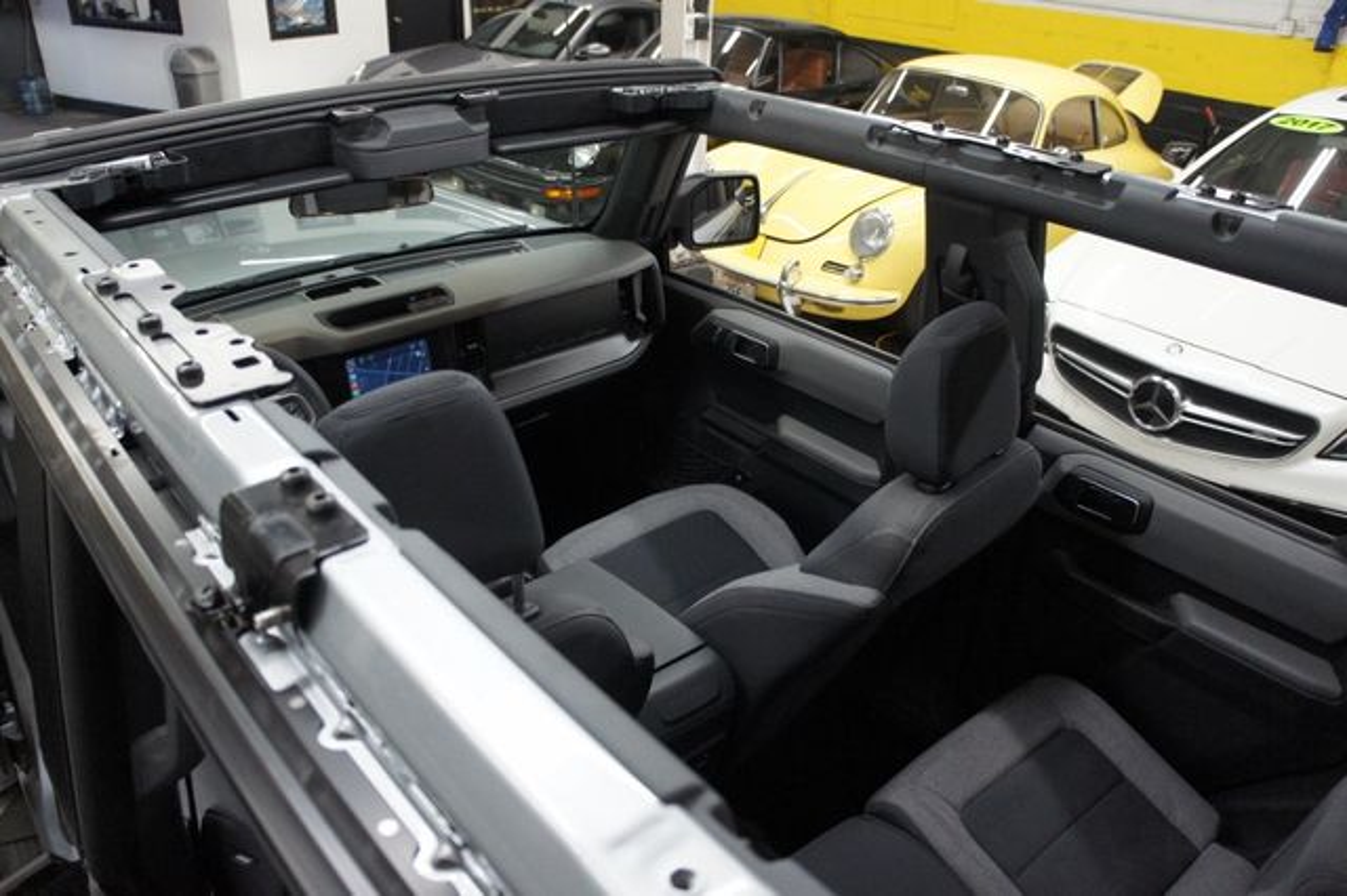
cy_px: 448
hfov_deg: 67.4
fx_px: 1010
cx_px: 674
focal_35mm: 27
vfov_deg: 47.9
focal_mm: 18
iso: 1600
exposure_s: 1/125
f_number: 3.5
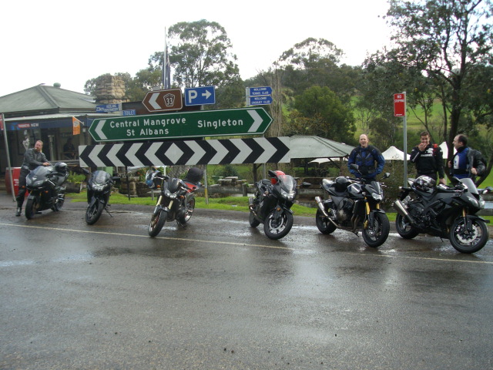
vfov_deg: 39.7
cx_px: 246
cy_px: 185
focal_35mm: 36
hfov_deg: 51.4
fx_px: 513
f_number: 2.7
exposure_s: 1/160
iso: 80
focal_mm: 6
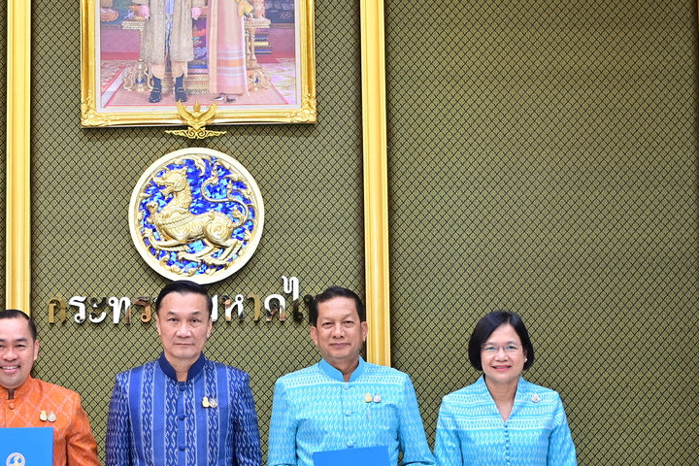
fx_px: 1689
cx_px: 199
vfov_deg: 15.7
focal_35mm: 87
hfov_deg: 23.2
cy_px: 220
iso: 1000
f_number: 2.8
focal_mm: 45
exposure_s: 1/100
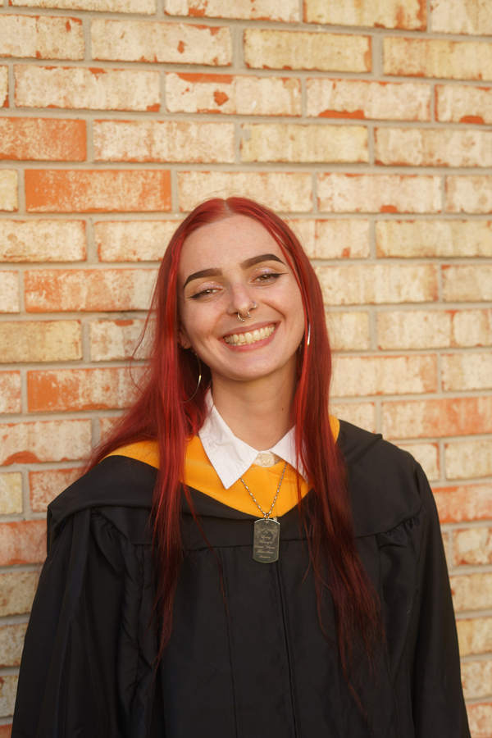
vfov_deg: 39.6
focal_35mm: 50
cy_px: 369
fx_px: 1025
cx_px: 246
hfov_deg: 27.0
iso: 160
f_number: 4
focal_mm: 50
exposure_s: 1/100
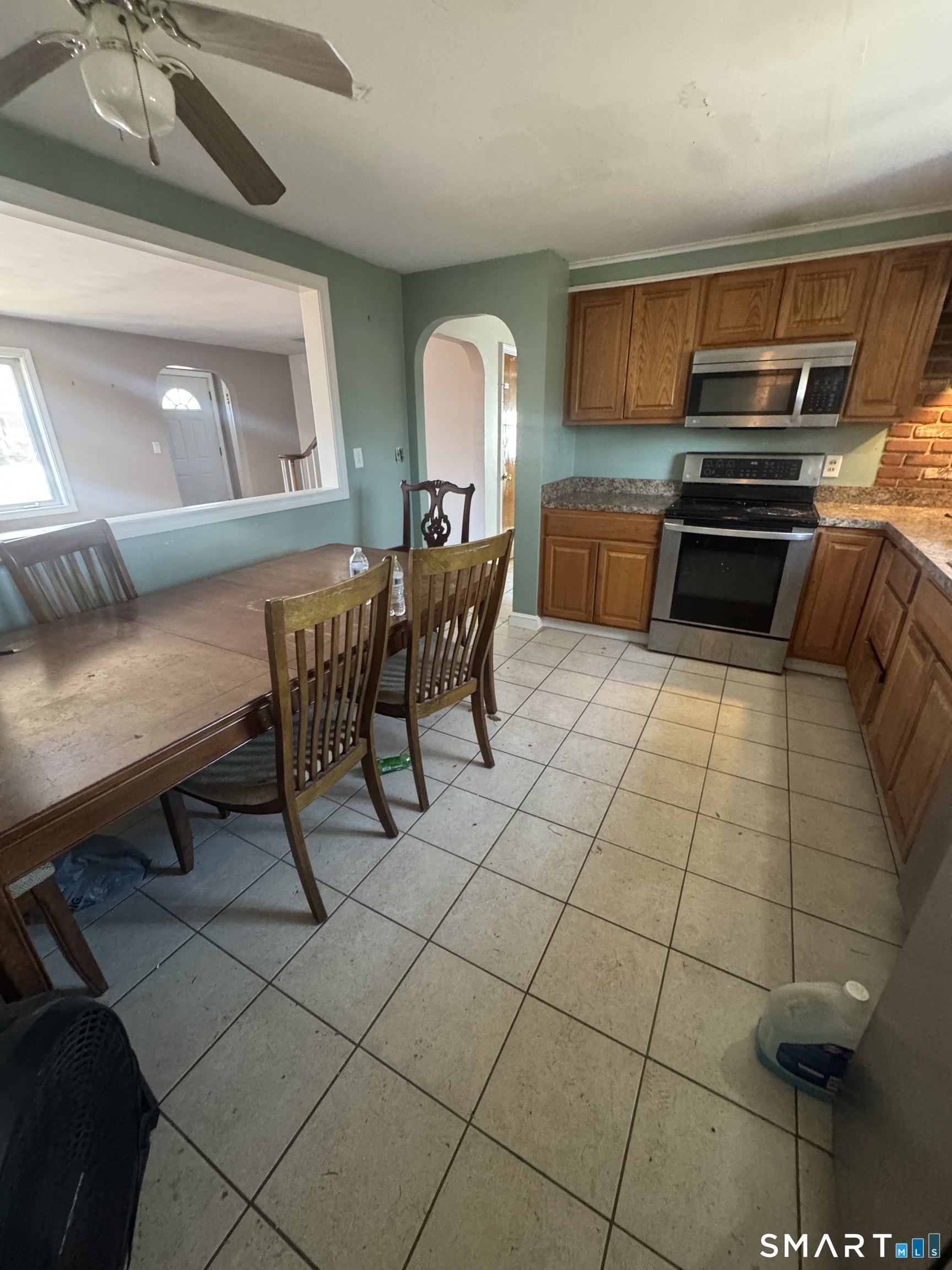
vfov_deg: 102.1
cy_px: 635
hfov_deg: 85.7
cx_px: 476
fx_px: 513
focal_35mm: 14
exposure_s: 1/60
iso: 800
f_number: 2.2
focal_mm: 2.22
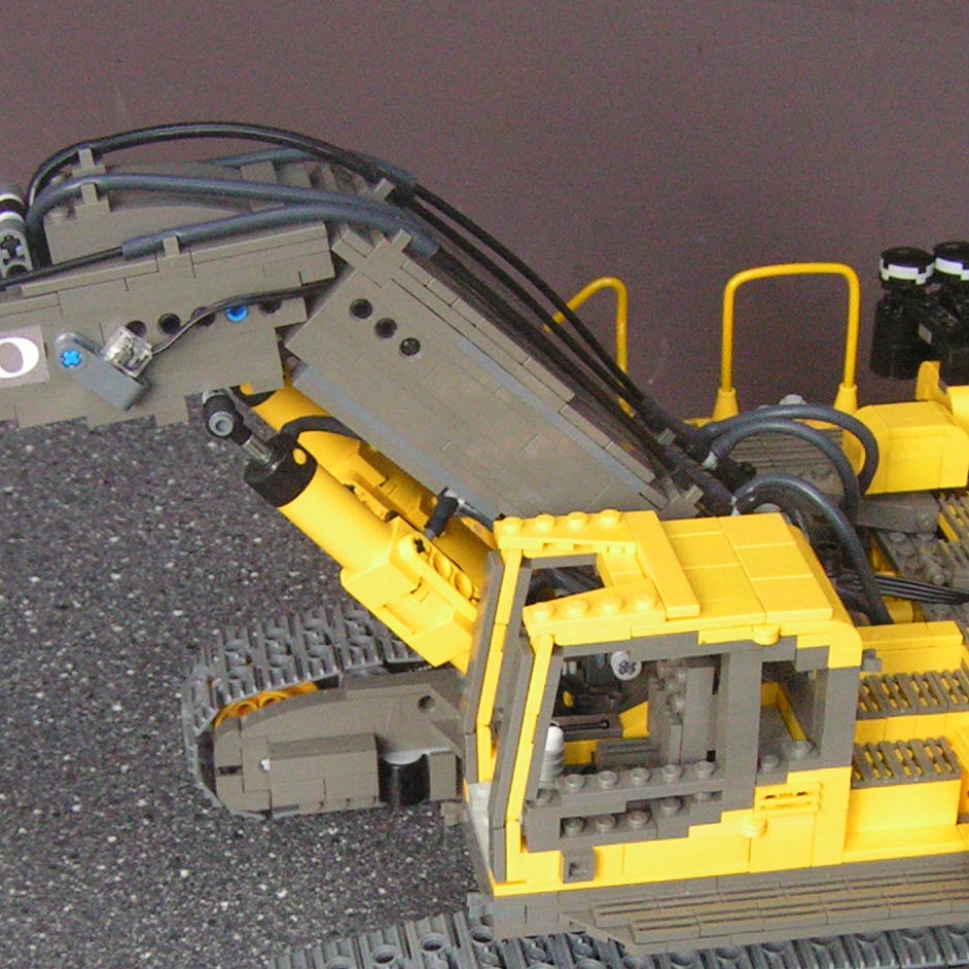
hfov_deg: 21.4
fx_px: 2565
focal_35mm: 81
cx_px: 487
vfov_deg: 21.1
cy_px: 782
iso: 200
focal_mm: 6.3
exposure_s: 1/25
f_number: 2.8
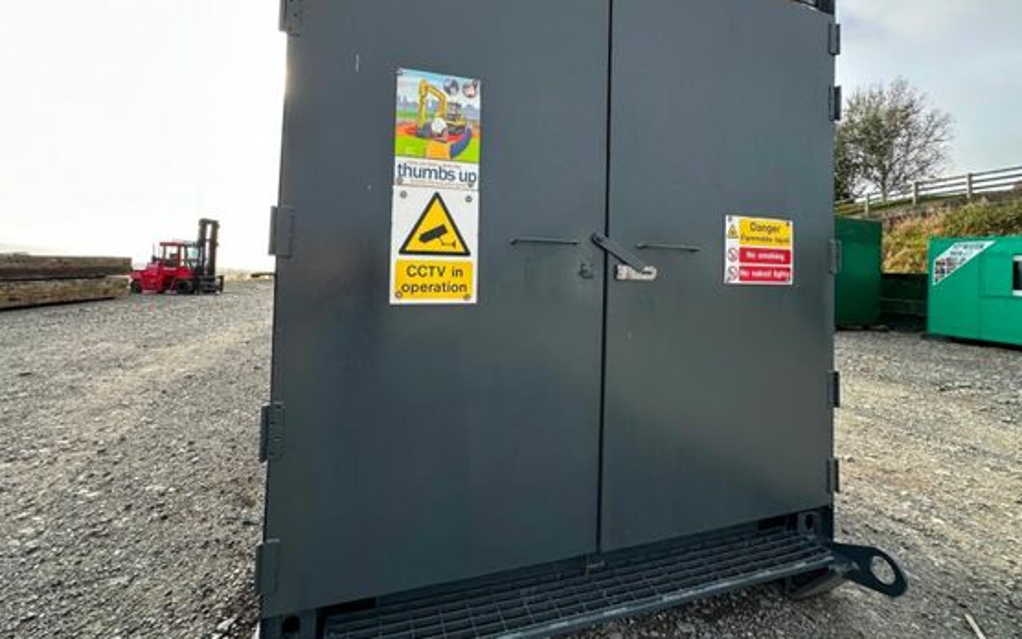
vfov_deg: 70.5
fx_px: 446
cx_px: 498
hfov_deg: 97.8
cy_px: 253
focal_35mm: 16
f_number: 2.2
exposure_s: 1/333
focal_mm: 2.22
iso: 40
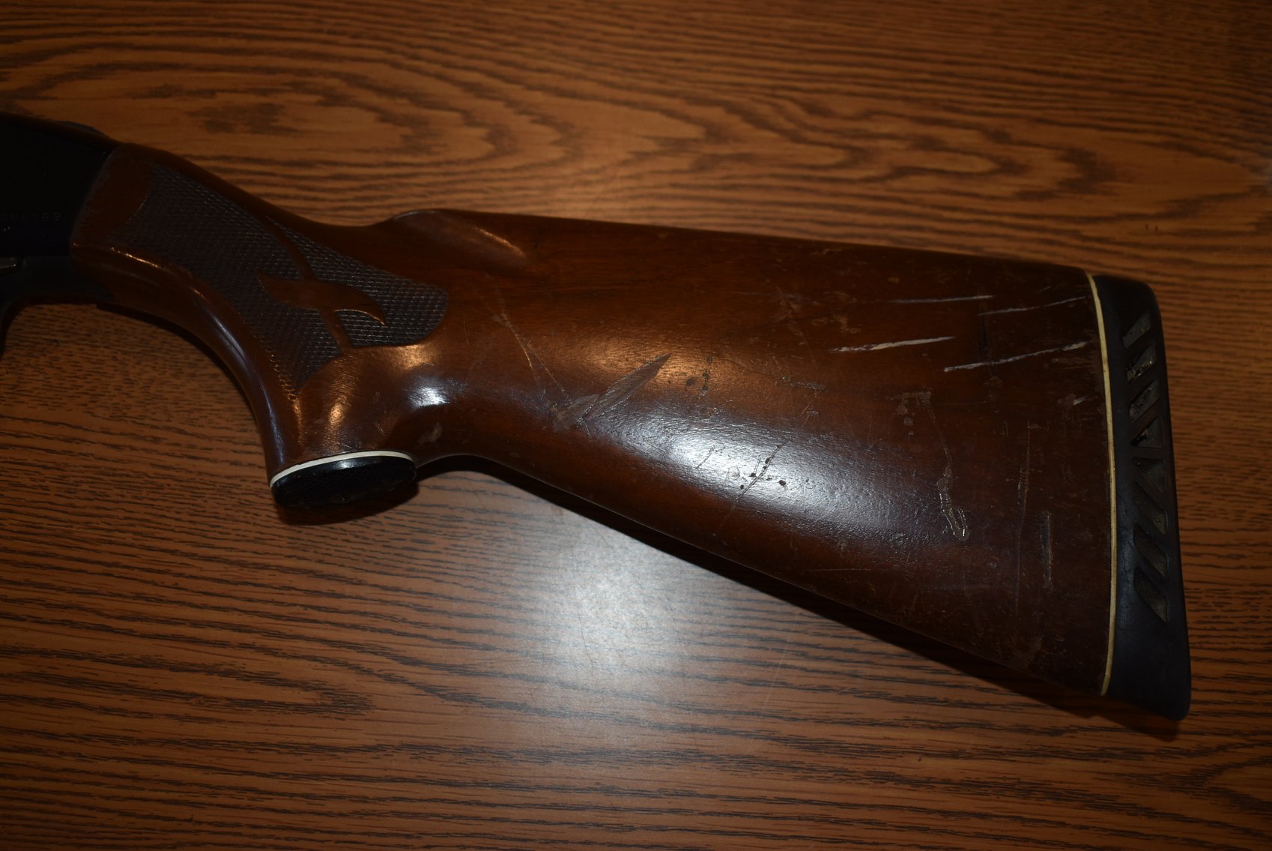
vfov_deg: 35.6
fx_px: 1326
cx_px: 636
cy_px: 426
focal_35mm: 38
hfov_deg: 51.2
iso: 220
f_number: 4
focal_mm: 25
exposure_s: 1/125
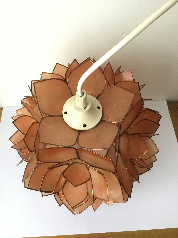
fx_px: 213
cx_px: 89
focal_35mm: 31
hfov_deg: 45.4
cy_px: 119
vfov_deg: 58.4
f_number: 2.4
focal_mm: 3.3
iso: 160
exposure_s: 1/33
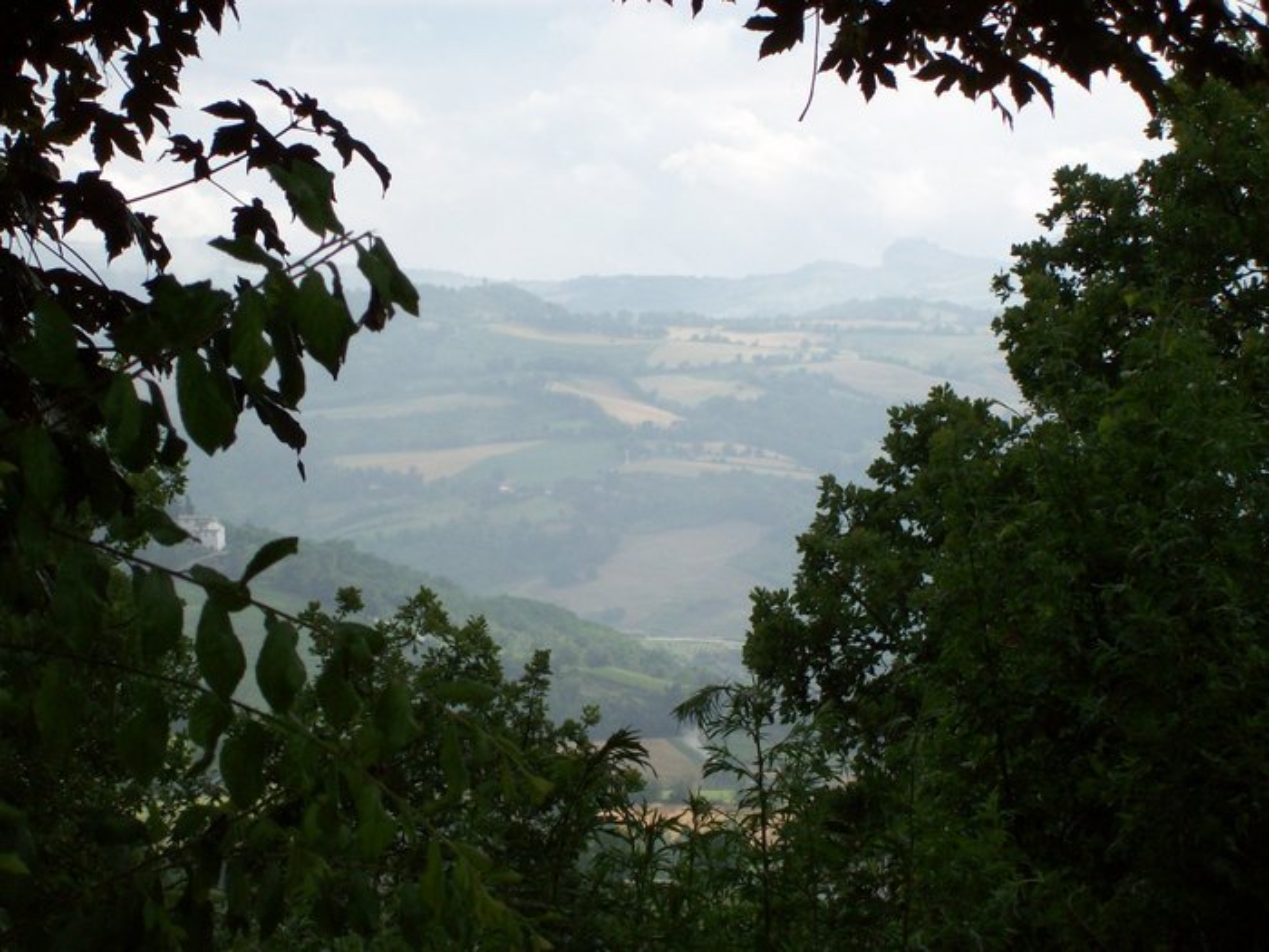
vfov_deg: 13.7
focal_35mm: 108
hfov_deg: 18.2
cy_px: 476
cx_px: 634
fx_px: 3959
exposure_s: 1/466
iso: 80
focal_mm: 18
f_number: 4.8
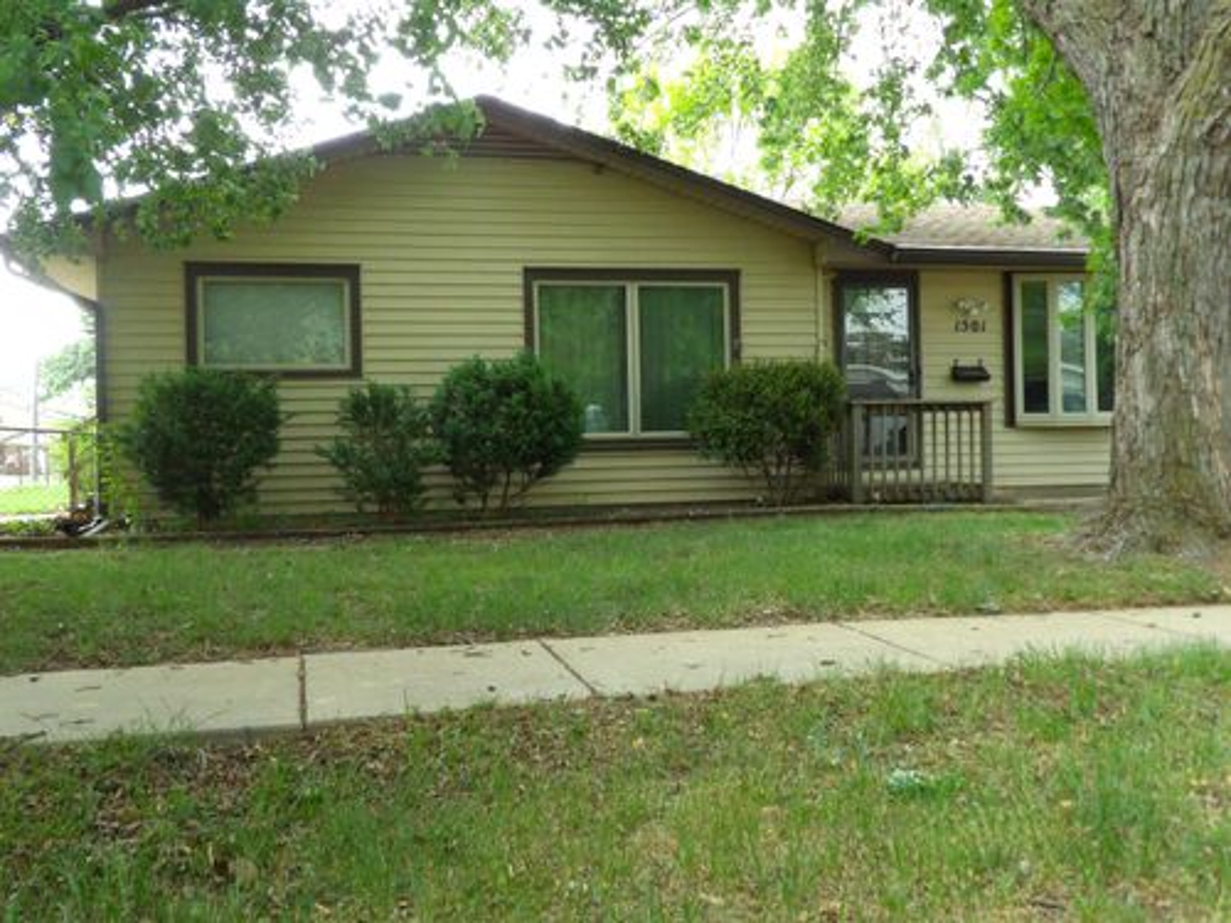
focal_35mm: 33
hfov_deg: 55.4
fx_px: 1174
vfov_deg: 42.9
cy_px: 462
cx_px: 616
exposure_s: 1/20
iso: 352
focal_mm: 5.9
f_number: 3.6
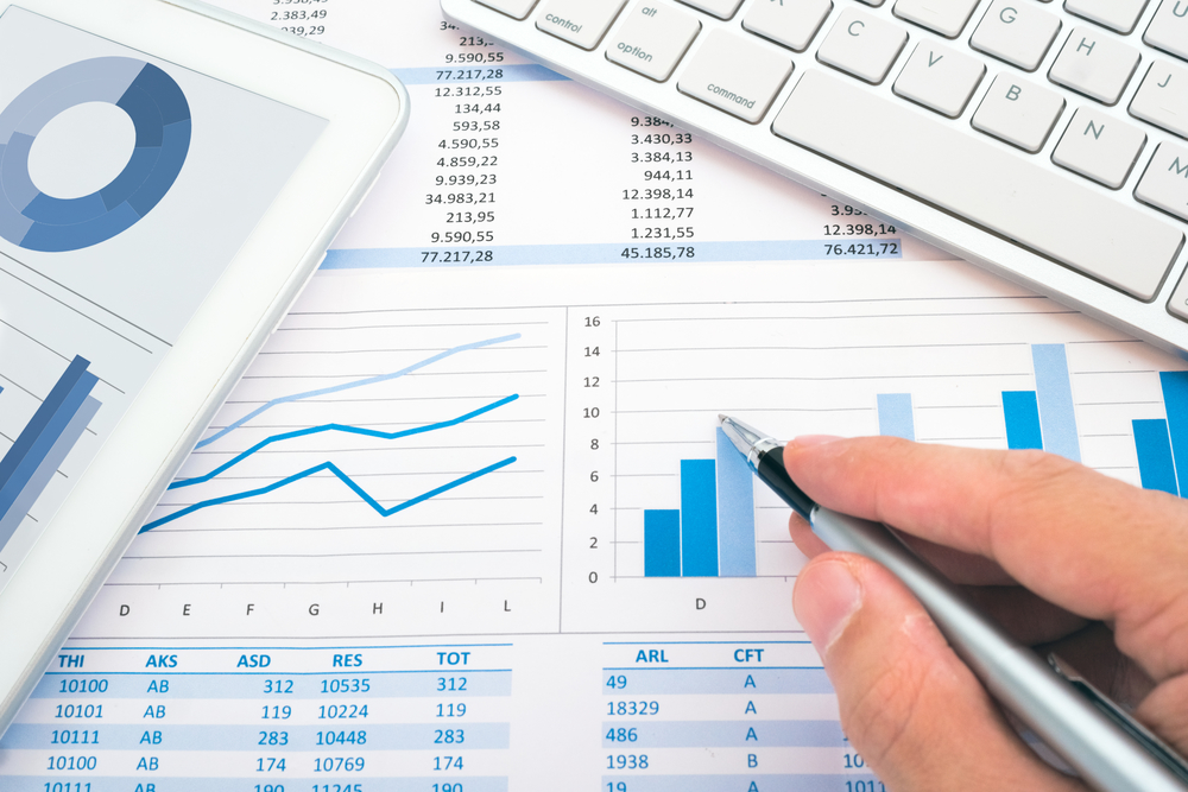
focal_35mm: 46
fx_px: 1518
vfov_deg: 29.3
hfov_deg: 42.7
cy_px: 396
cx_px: 594
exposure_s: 1/160
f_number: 11
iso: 200
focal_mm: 30
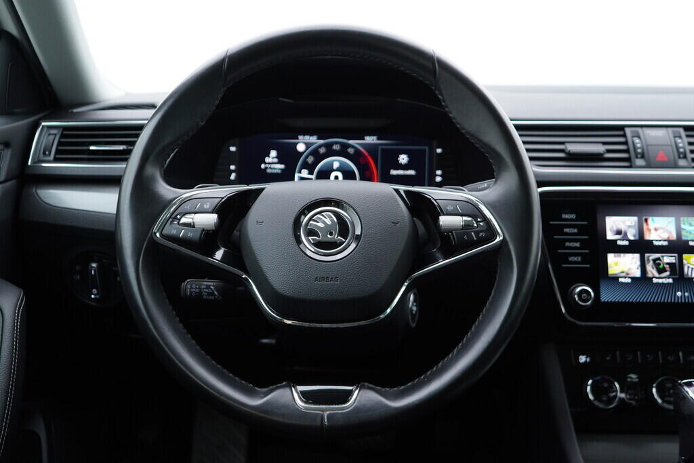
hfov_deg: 53.1
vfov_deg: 36.9
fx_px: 694
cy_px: 232
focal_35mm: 36
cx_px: 347
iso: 160
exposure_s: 1/40
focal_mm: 24
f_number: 2.8
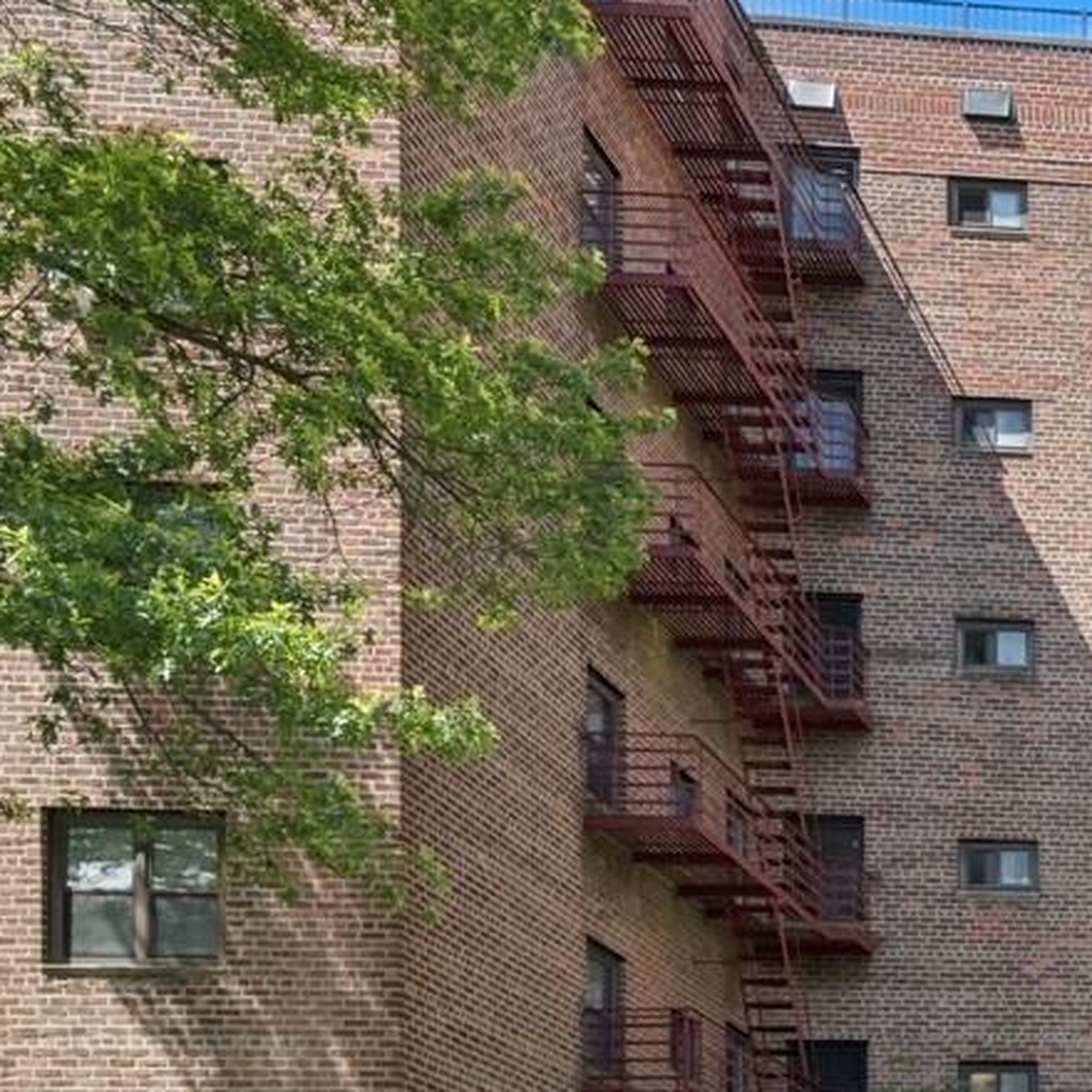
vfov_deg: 25.4
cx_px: 1814
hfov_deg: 20.2
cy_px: 571
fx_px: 2427
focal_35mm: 68
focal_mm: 22
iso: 640
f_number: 14
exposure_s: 1/200
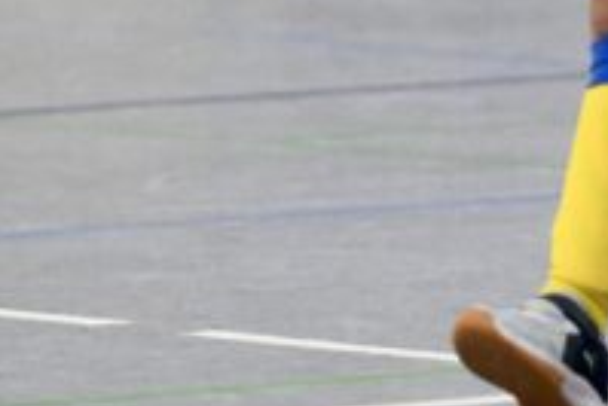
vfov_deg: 1.7
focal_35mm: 822
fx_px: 13892
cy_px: -380
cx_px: 235
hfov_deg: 2.5
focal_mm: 160
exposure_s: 1/1600
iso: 8000
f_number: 2.8
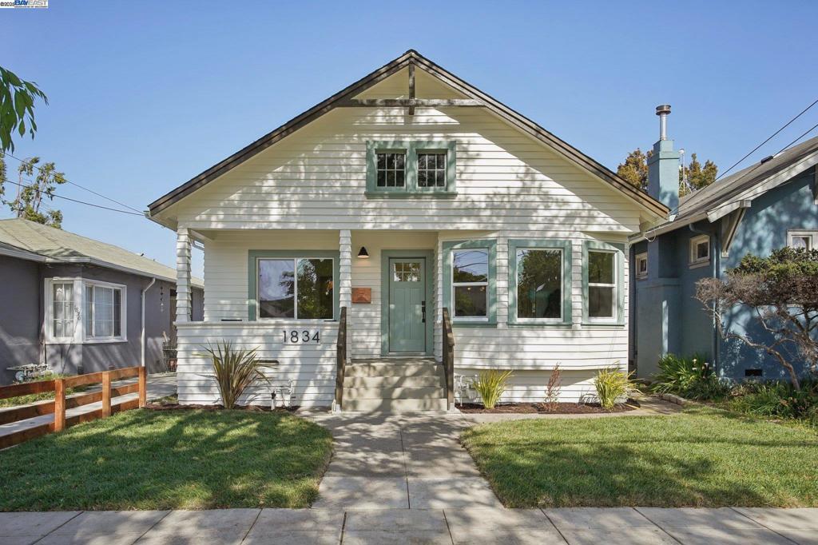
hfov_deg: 73.8
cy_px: 272
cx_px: 409
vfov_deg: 53.1
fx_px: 545
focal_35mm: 24
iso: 400
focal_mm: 24
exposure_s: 1/750
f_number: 8
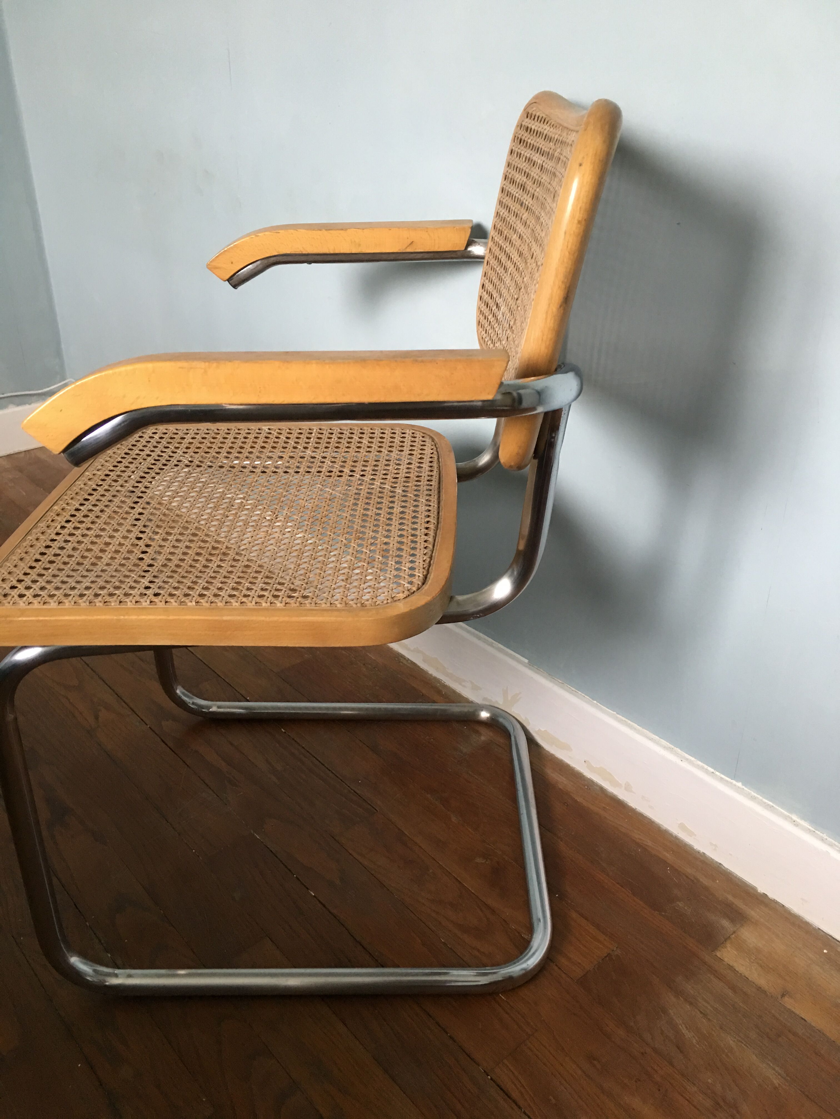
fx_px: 938
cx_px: 420
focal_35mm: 29
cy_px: 560
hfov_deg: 48.2
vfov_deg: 61.7
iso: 64
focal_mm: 4.15
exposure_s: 1/17
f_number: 2.2
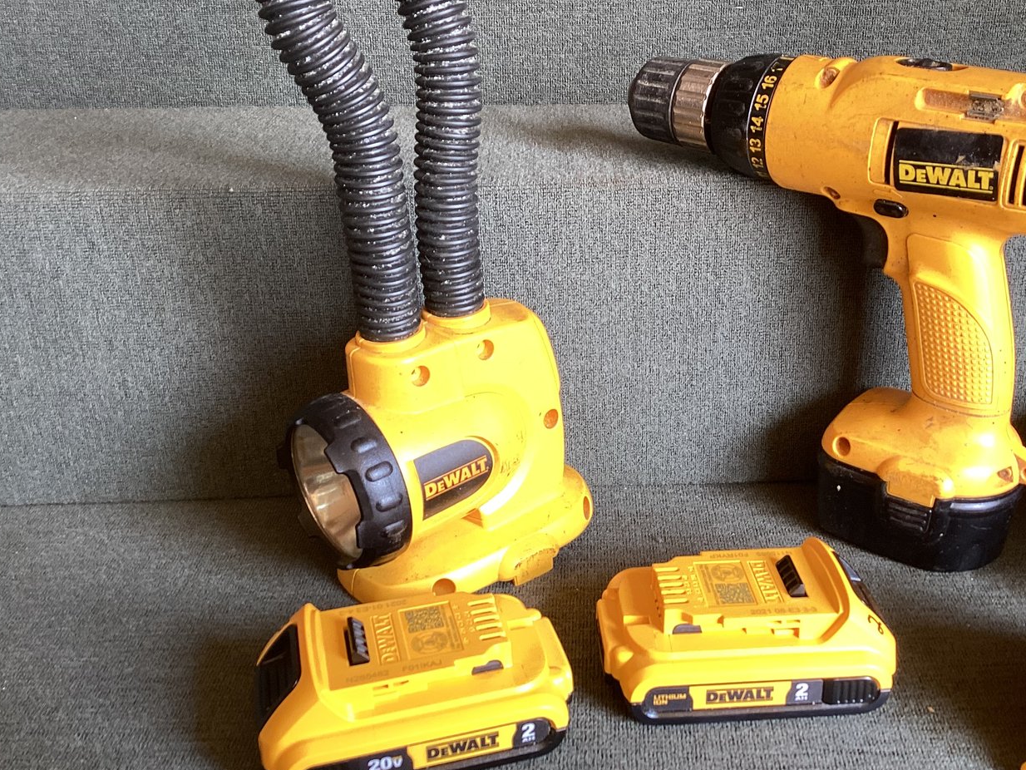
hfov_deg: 48.8
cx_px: 591
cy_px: 350
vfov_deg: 37.7
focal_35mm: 38
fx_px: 1127
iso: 64
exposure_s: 1/60
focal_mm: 3.3
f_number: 2.4
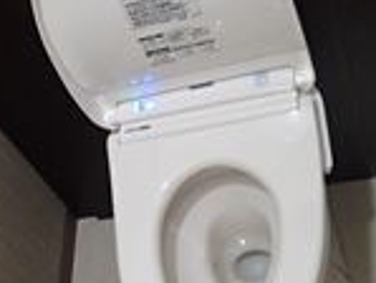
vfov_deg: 21.9
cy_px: 162
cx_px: 119
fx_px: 728
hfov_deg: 28.7
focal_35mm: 67
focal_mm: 4.5
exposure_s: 1/30
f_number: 2
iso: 500
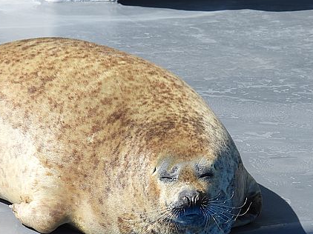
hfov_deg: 4.4
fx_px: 4112
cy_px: 184
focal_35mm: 455
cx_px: 131
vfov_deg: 3.3
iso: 100
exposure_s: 1/500
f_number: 4.5
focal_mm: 42.8
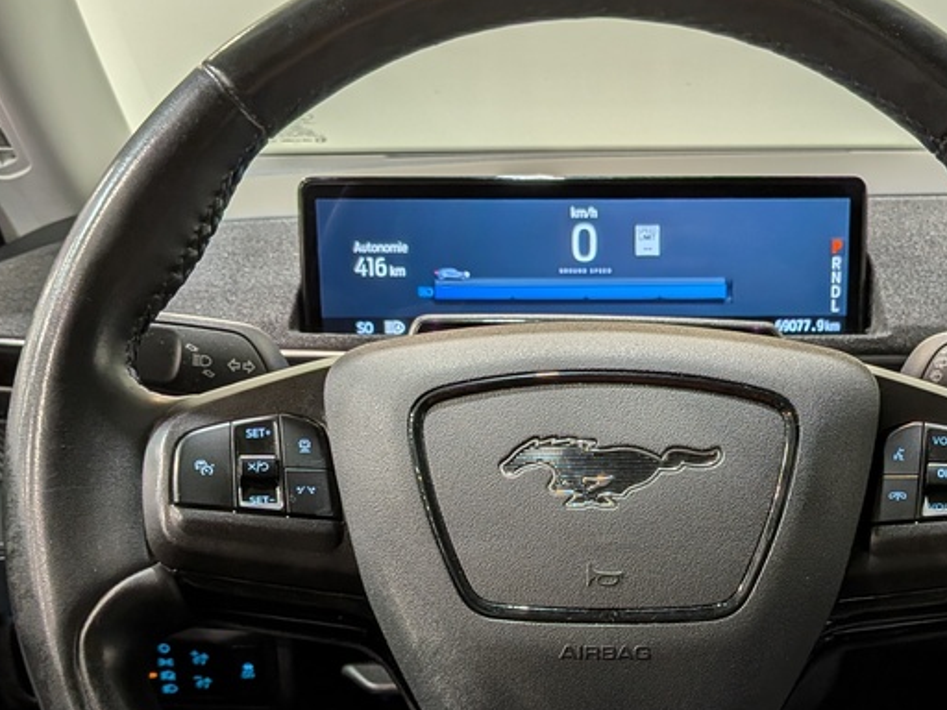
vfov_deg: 29.9
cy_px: 512
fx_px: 1313
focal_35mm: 48
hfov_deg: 39.4
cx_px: 583
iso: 26
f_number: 1.7
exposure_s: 1/135
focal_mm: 4.53
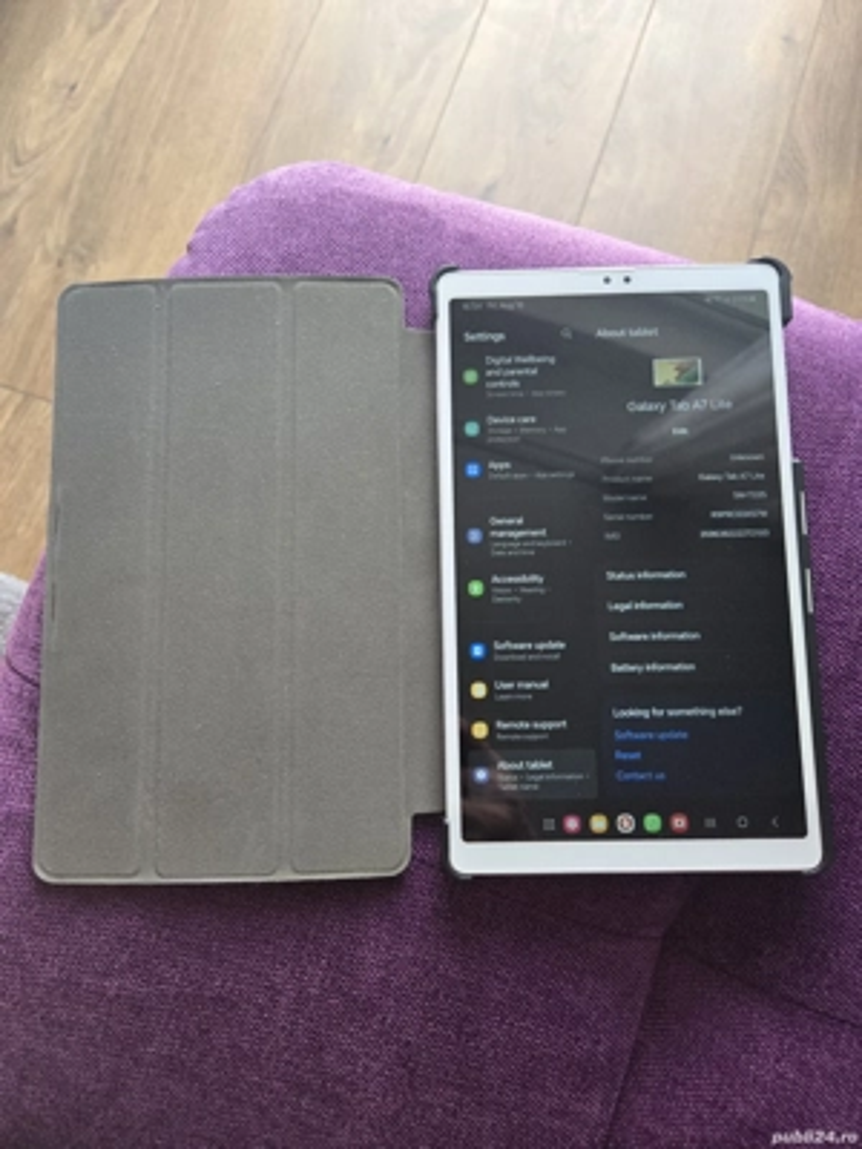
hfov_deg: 58.9
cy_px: 574
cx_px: 431
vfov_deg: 73.9
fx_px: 764
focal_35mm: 23
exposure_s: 1/100
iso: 320
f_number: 1.8
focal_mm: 5.4
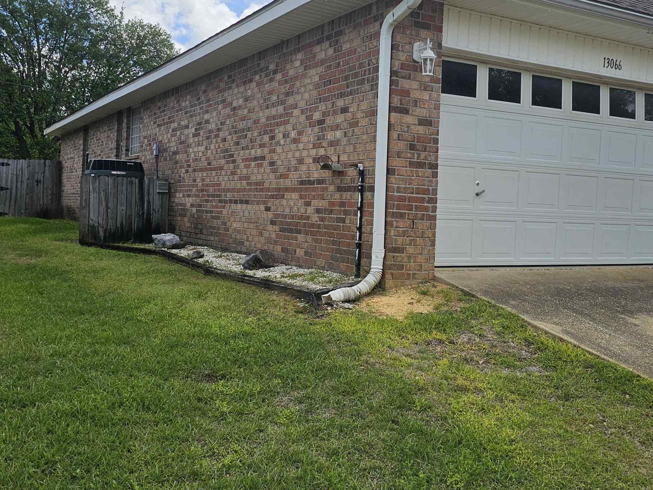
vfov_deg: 36.8
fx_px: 736
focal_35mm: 39
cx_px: 403
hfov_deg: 47.5
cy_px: 214
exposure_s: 1/1033
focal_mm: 6.3
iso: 10
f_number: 1.7
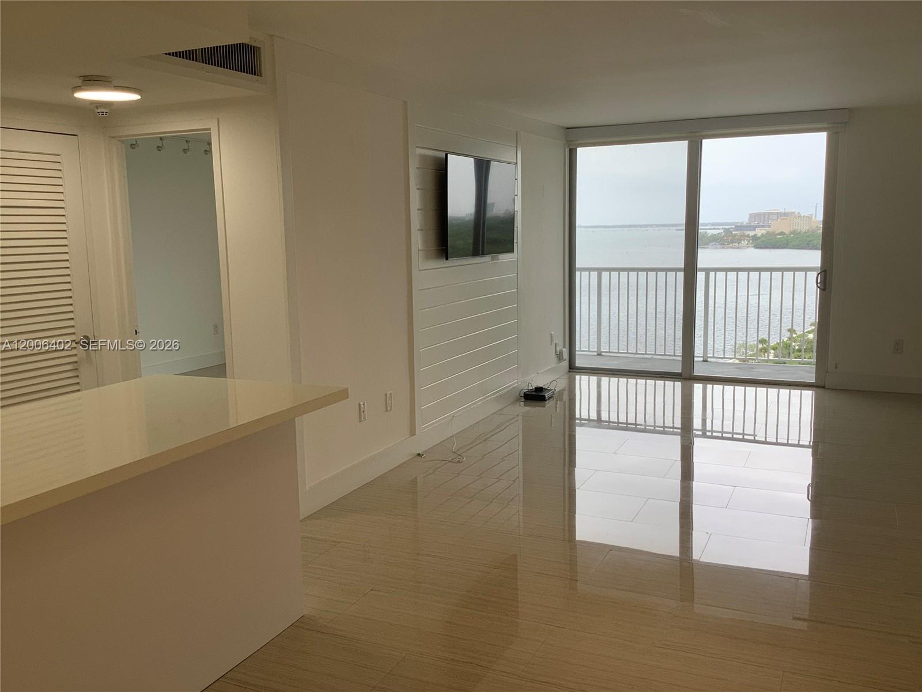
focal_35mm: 31
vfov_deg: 45.4
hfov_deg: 58.4
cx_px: 461
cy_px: 346
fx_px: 826
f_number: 2.4
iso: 32
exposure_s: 1/120
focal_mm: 3.3
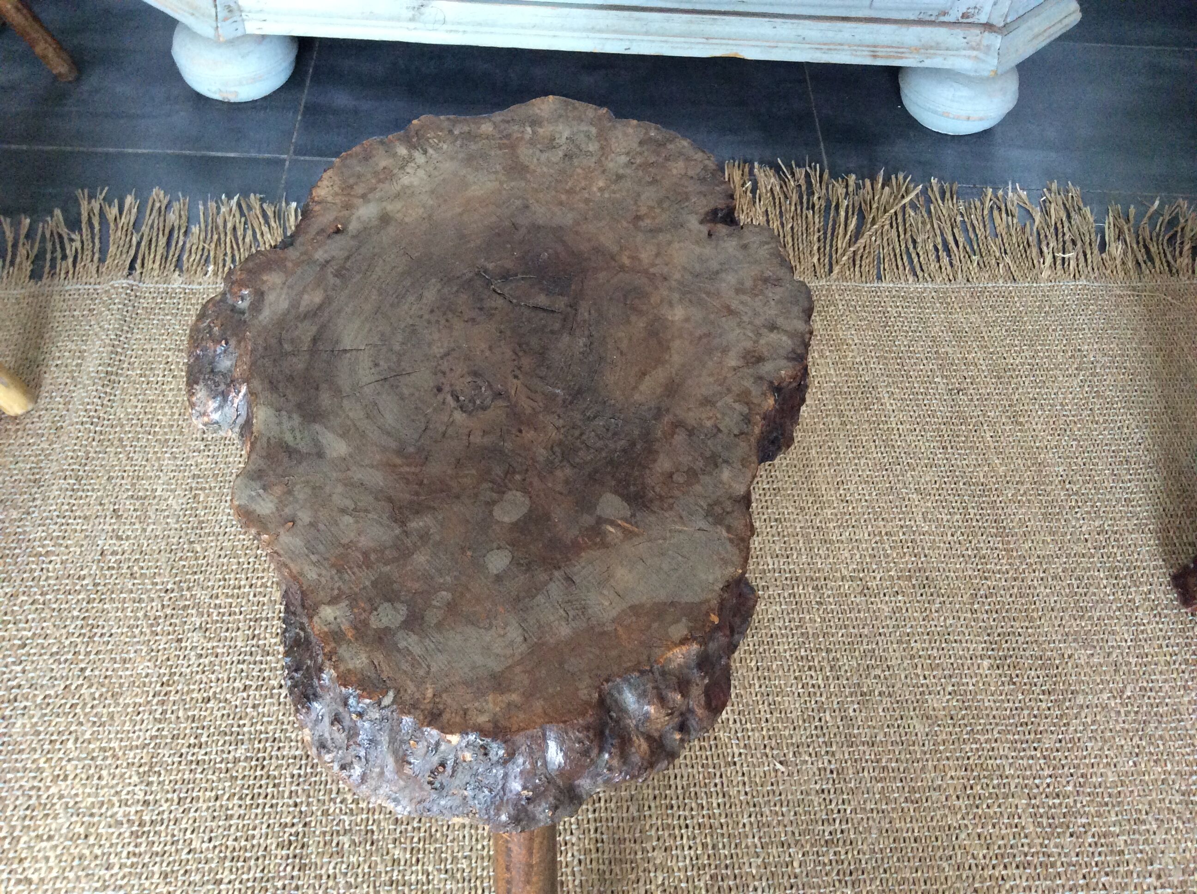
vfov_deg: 44.1
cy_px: 447
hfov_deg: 56.9
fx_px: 1105
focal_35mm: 32
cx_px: 598
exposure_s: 1/25
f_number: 2.4
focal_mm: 3.3
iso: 200
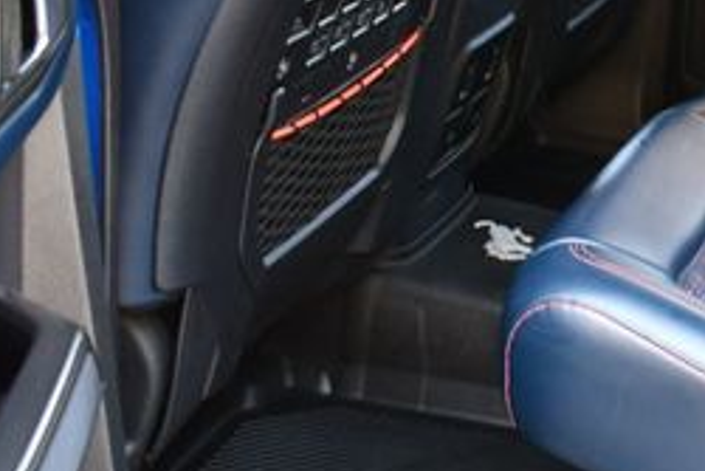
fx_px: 1803
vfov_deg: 14.8
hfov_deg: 20.7
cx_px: 843
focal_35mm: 92
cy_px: 147
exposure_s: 1/125
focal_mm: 18
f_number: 3.5
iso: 1400
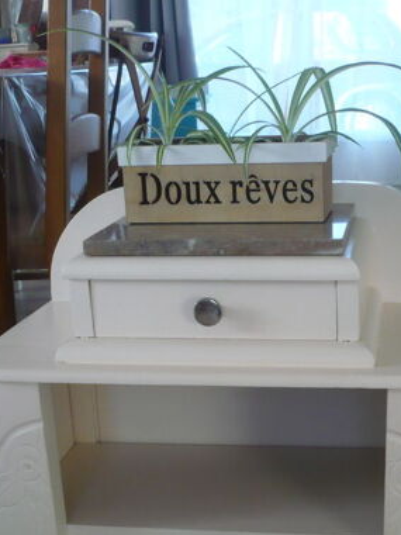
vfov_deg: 32.3
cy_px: 382
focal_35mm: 59
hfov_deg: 24.8
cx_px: 238
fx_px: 911
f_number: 2.8
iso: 200
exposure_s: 1/60
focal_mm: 5.8
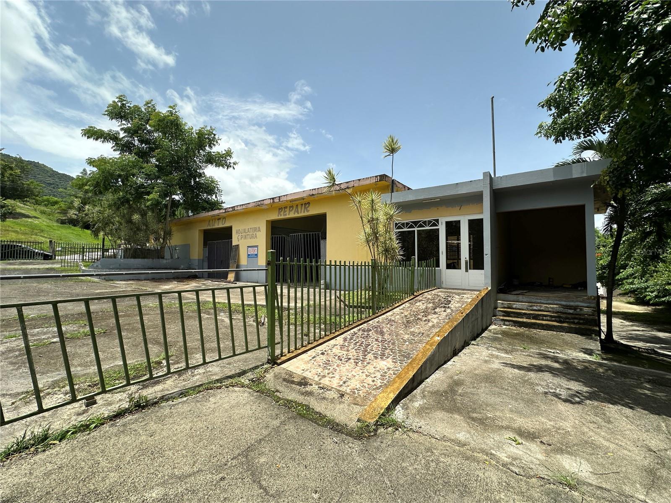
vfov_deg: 85.7
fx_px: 271
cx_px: 336
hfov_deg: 102.1
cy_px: 252
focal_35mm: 14
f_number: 2.2
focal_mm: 2.22
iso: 50
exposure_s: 1/1770
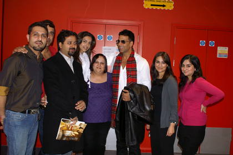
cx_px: 116
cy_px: 78
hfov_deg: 49.6
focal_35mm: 39
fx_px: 252
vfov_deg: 34.1
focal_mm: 26
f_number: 4.5
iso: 400
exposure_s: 1/60
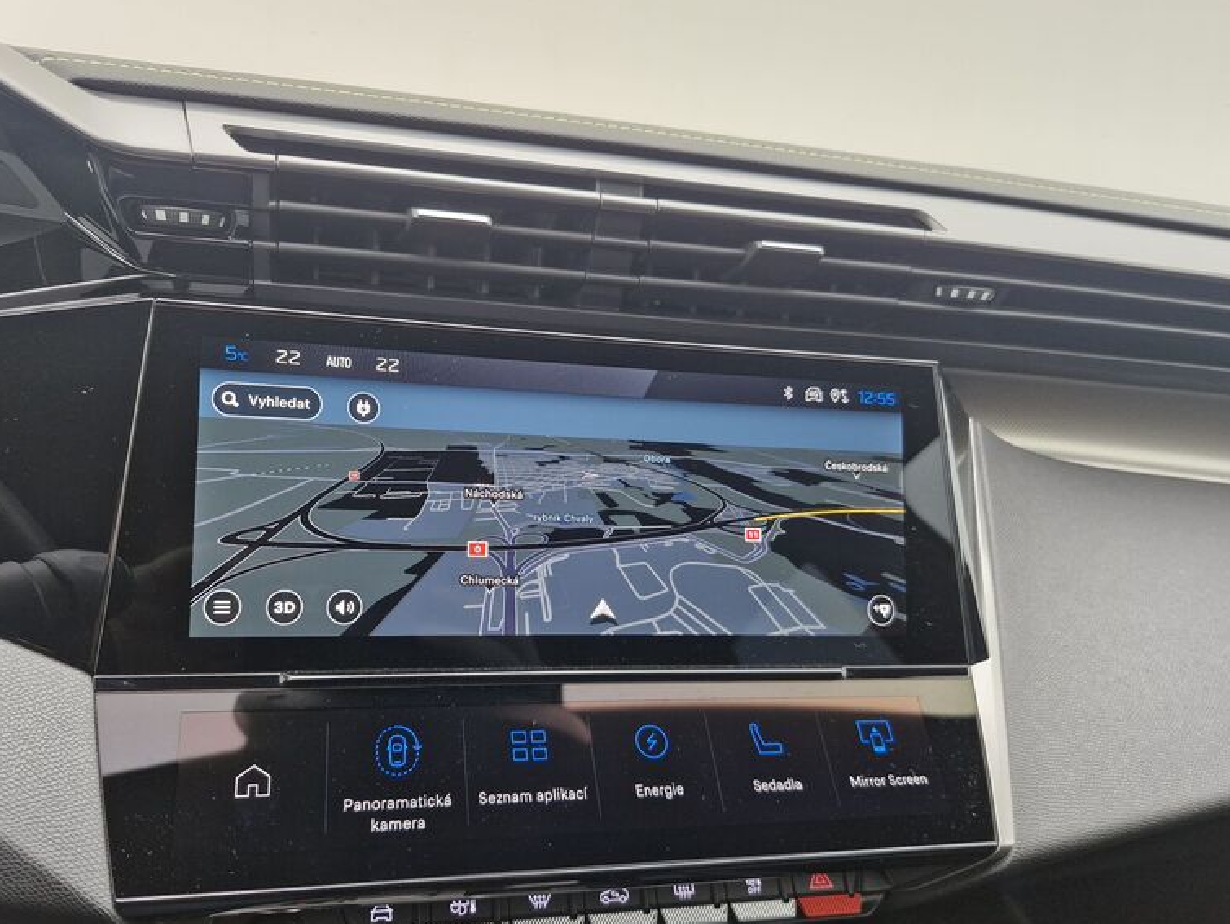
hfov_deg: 67.2
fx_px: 924
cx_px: 585
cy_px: 514
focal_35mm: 26
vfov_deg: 53.0
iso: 200
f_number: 1.8
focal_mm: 5.54
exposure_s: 1/180
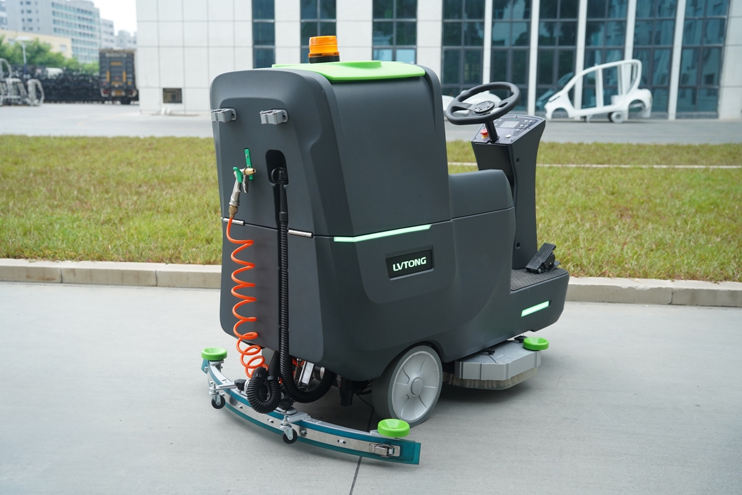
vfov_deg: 33.6
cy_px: 248
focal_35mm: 40
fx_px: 820
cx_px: 371
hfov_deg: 48.7
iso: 800
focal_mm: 39.8
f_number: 4
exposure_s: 1/500
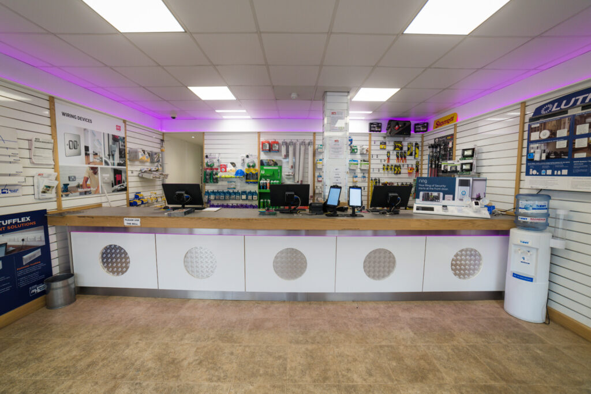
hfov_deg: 104.3
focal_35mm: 14
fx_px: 230
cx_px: 296
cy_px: 197
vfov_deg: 81.2
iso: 400
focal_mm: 14
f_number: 5.6
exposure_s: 1/125
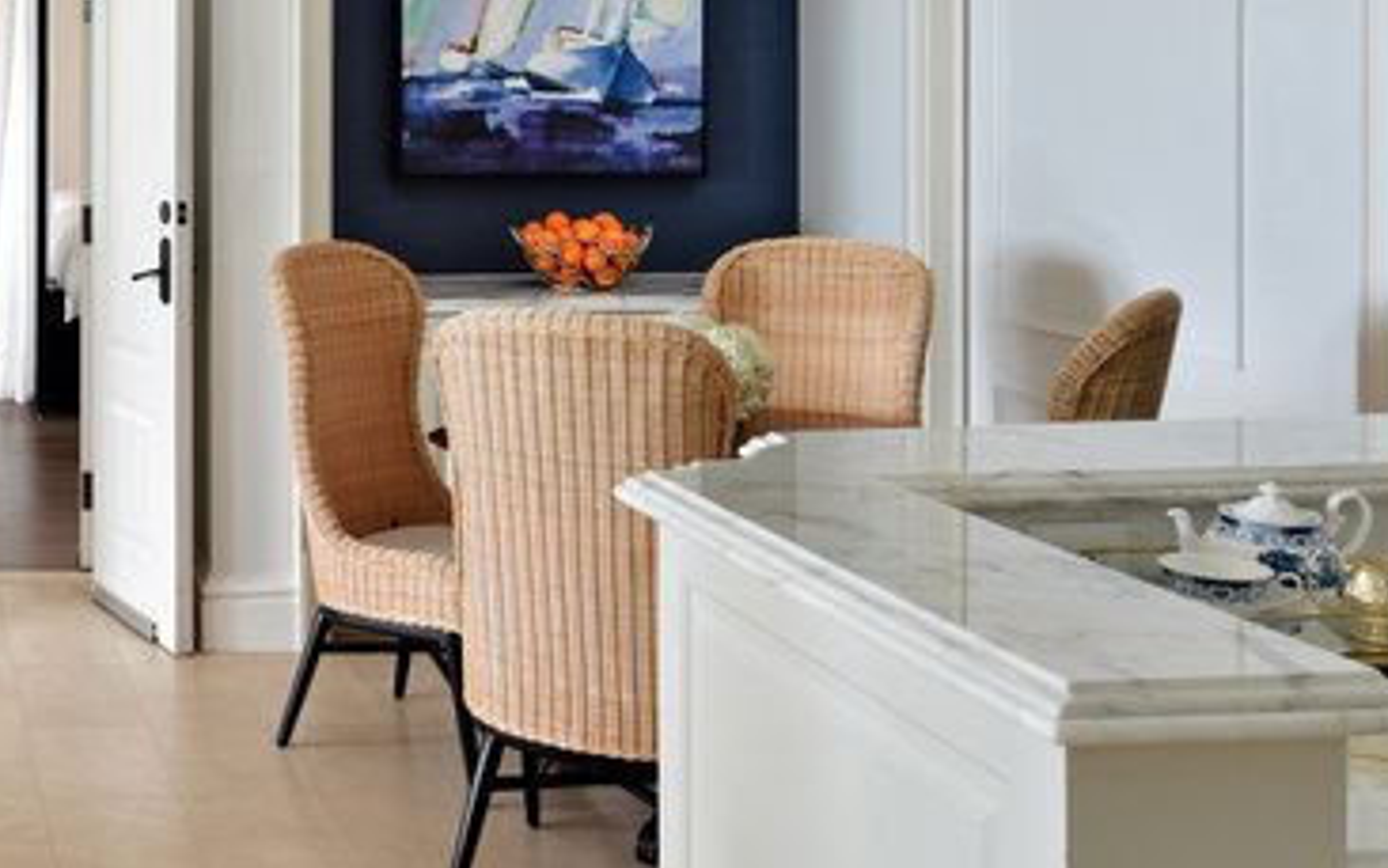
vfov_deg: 25.7
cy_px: 129
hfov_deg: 36.3
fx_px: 1854
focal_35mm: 49
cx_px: -46
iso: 200
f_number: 16
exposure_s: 1/1.67
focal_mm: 22
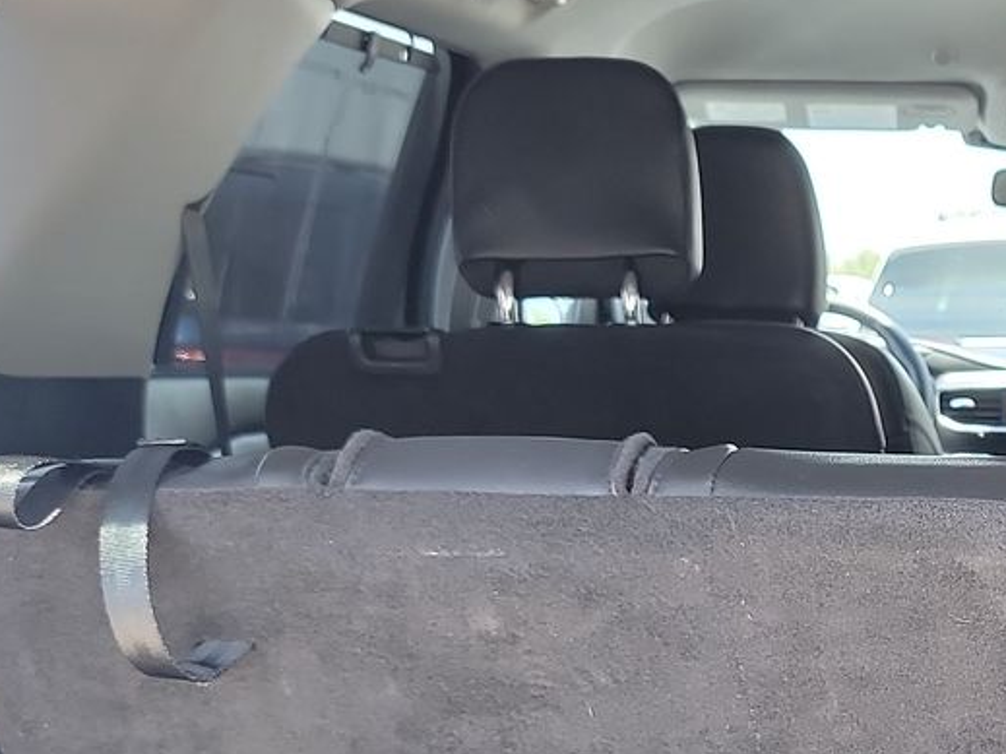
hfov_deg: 24.5
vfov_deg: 19.2
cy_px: 808
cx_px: 1120
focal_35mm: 74
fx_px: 2150
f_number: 1.8
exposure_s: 1/59
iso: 181
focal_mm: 6.7
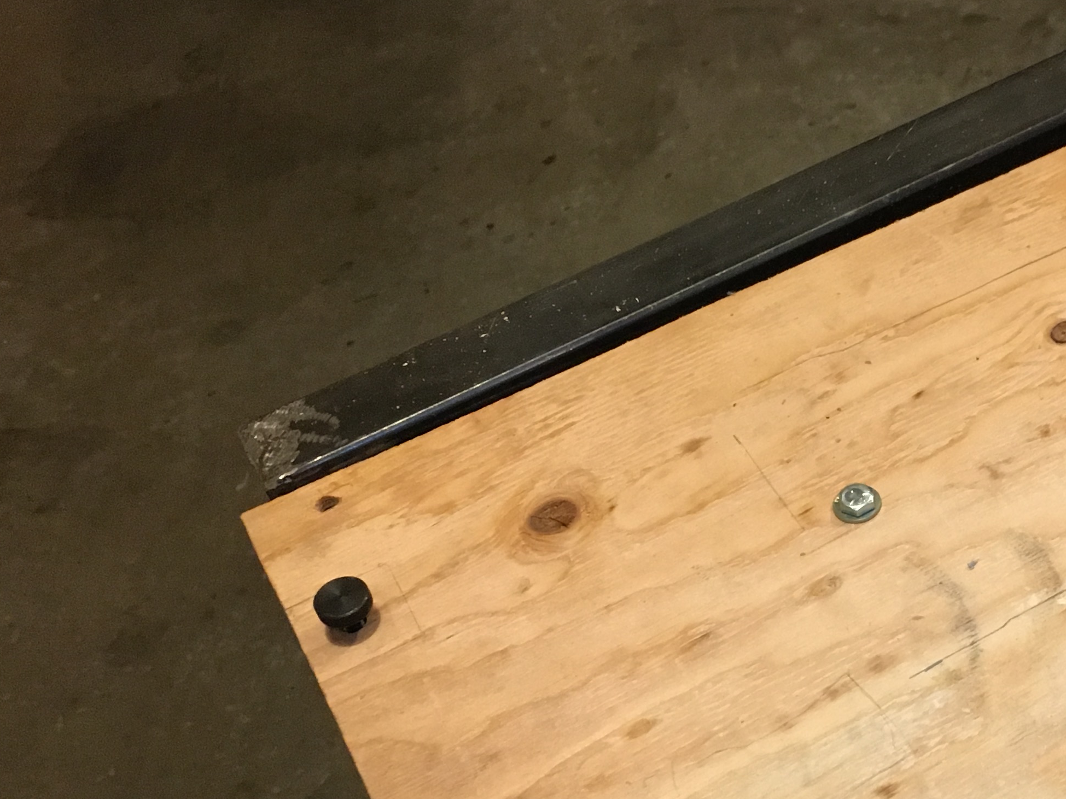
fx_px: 1848
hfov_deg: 31.0
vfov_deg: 24.1
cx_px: 920
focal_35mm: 60
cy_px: 604
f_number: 2.2
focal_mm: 4.15
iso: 200
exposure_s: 1/30
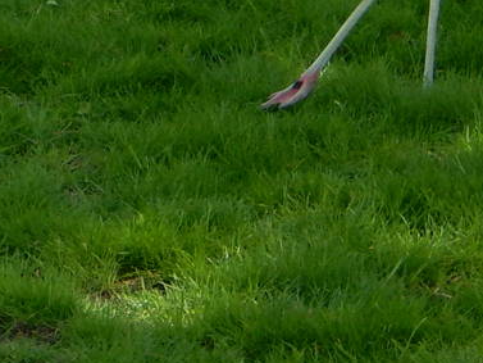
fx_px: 5625
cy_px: -257
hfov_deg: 4.9
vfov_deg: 3.7
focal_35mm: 403
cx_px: -205
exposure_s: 1/60
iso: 125
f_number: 5.2
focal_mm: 17
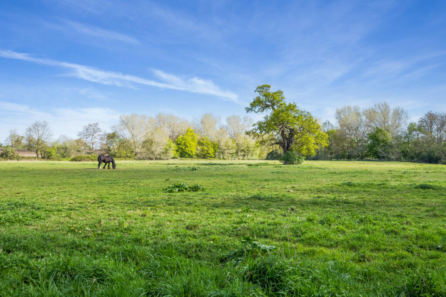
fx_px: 434
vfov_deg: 37.9
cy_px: 148
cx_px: 223
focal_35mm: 35
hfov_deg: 54.4
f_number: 9
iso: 640
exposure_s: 1/500
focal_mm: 35
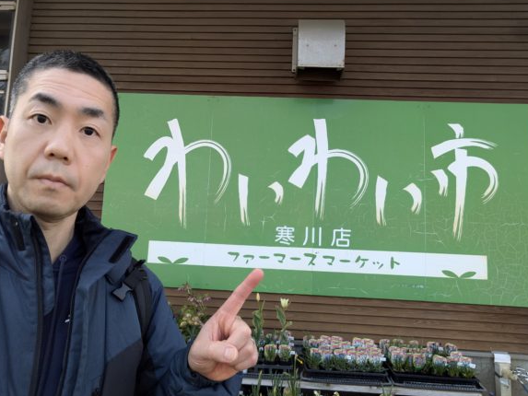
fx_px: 336
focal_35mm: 22
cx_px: 270
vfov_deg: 61.1
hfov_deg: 76.4
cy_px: 193
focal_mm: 2.74
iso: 44
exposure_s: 1/328
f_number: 2.2
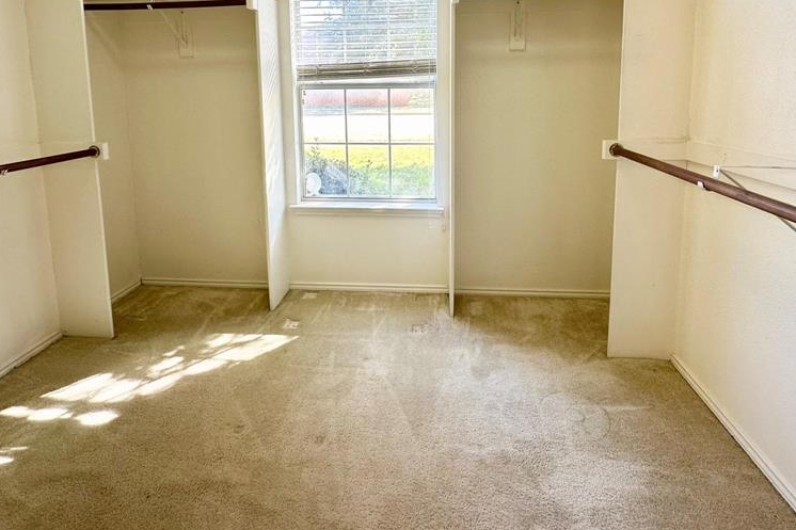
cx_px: 402
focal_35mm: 20
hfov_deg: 84.0
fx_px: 442
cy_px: 144
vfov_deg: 59.2
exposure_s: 1/120
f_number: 2.2
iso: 64
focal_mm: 2.22
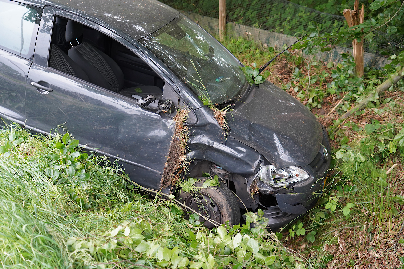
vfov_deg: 25.5
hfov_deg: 37.5
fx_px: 595
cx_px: 202
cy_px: 134
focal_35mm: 53
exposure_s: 1/160
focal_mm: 53
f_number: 4
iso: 1600
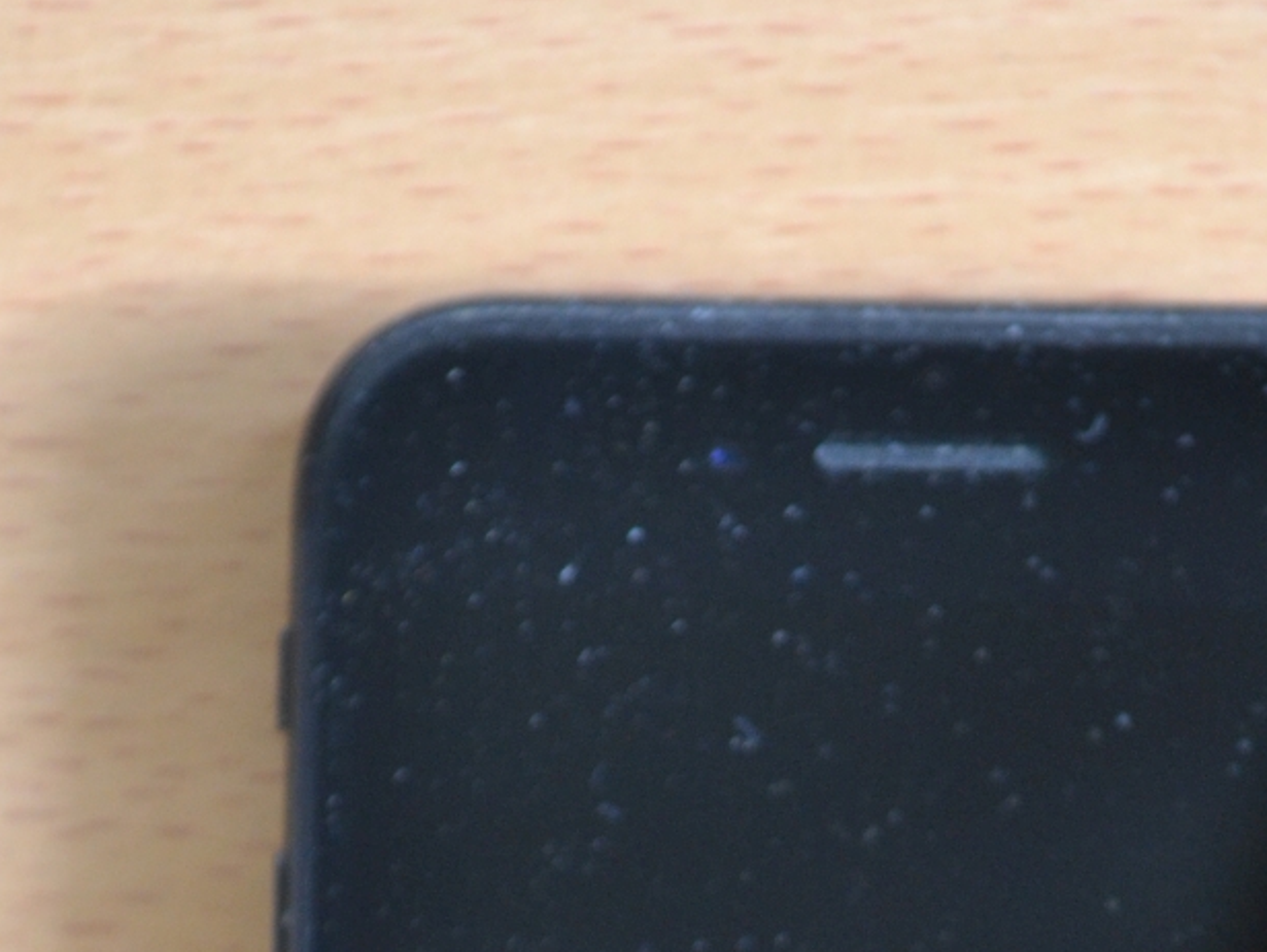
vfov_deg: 7.0
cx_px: 928
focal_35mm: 206
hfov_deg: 9.6
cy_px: 1624
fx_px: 7553
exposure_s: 1/15
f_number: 5.6
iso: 1100
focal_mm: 55
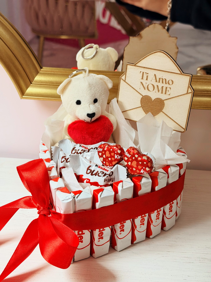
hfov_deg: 30.3
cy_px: 141
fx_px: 390
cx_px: 106
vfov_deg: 39.7
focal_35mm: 48
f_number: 1.78
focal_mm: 6.76
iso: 80
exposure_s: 1/100
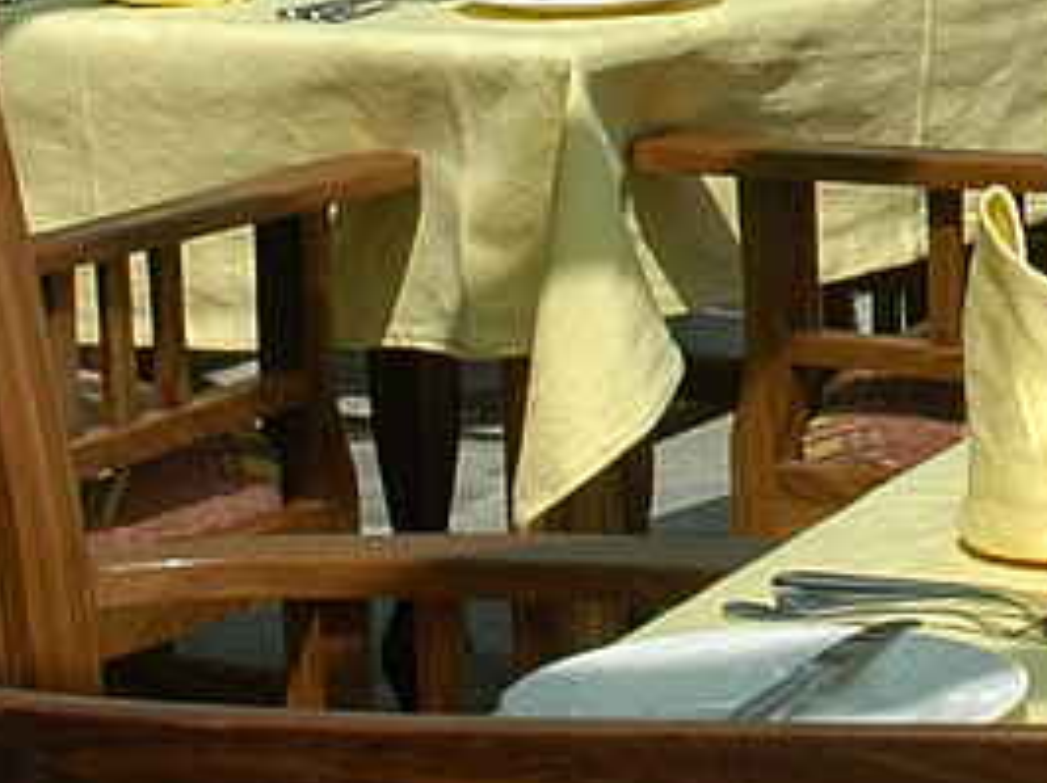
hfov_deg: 9.7
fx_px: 5772
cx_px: 1988
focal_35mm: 191
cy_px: -433
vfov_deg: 7.6
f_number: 10
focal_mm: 22
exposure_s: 1/160
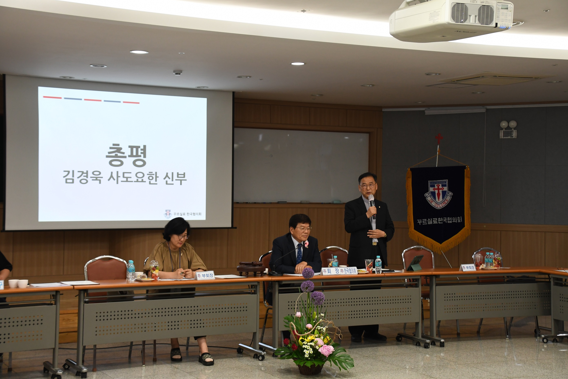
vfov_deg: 23.8
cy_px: 190
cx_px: 284
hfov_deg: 35.1
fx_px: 899
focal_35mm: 57
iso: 800
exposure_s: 1/100
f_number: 5
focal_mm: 38
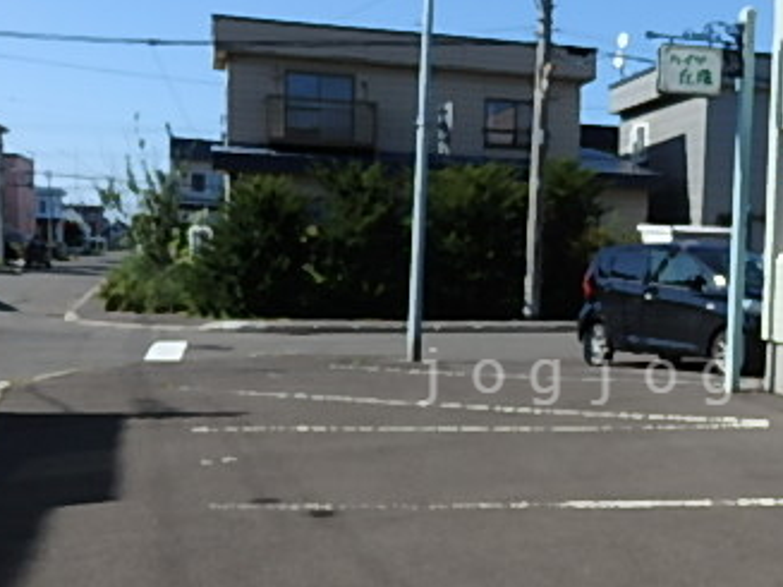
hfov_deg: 38.0
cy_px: 376
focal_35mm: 49
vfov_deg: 29.5
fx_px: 1108
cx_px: 582
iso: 125
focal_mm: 4.5
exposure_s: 1/250
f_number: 8.7
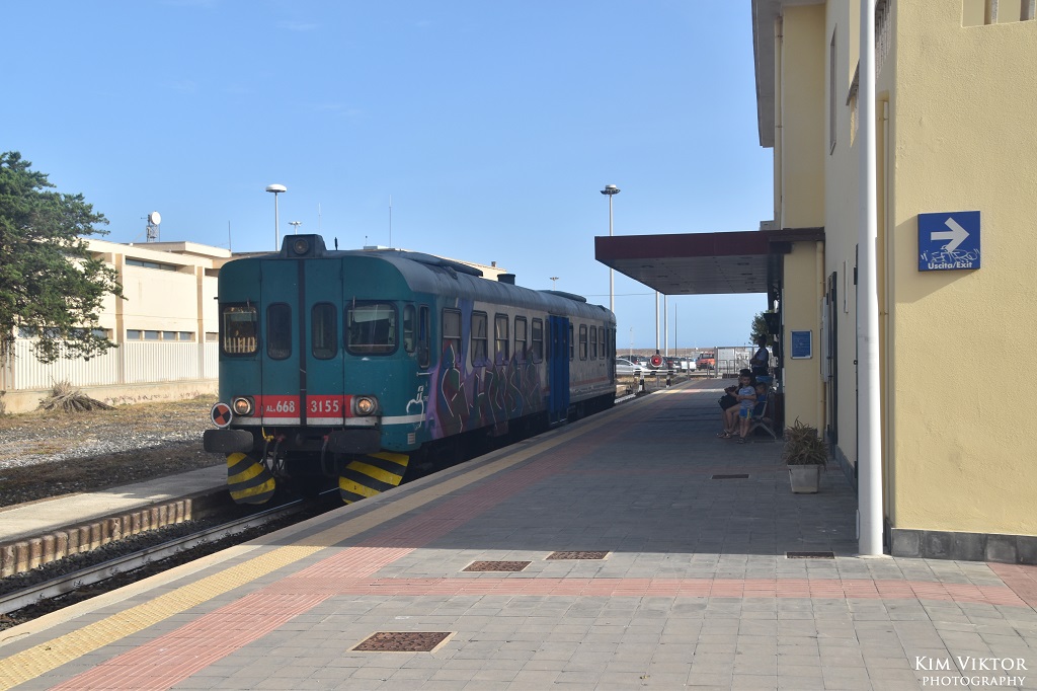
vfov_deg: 33.0
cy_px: 346
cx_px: 518
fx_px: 1166
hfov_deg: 47.9
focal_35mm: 40
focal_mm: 27
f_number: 10
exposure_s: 1/400
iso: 200
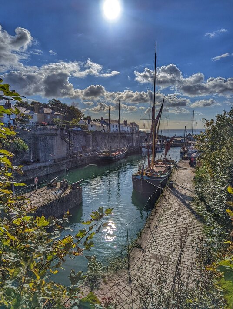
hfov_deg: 57.0
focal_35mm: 24
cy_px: 154
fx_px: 215
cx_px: 116
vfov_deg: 71.5
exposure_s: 1/10309
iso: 45
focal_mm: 6.81
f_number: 1.85
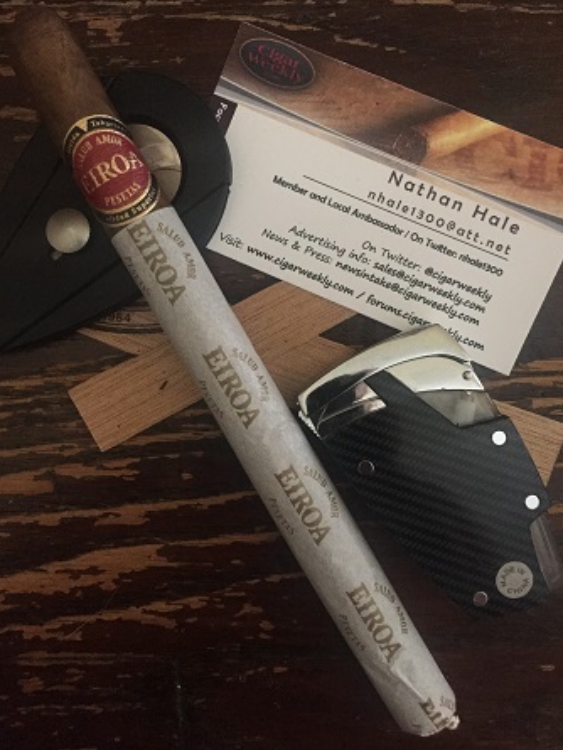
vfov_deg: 59.9
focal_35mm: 30
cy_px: 371
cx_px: 279
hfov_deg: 46.8
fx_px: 650
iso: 320
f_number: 2.2
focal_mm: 4.15
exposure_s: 1/15
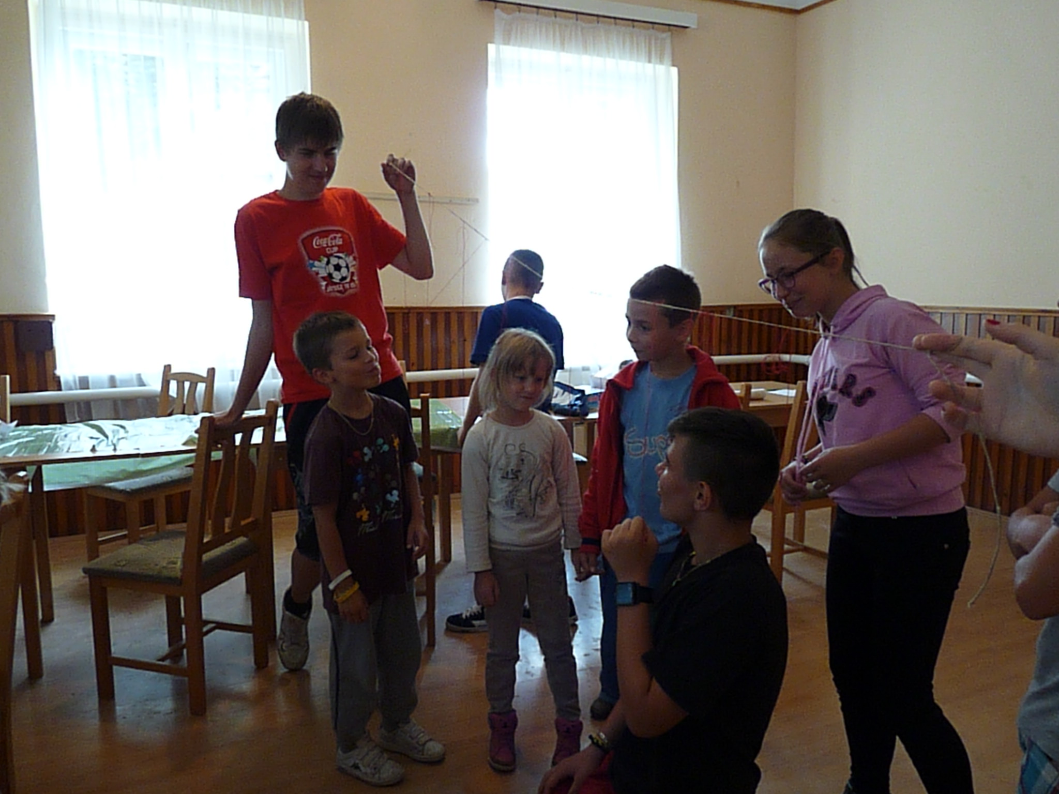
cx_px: 530
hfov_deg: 65.3
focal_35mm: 27
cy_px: 397
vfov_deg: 51.4
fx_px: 826
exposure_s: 1/100
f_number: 2.8
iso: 800
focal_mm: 4.8
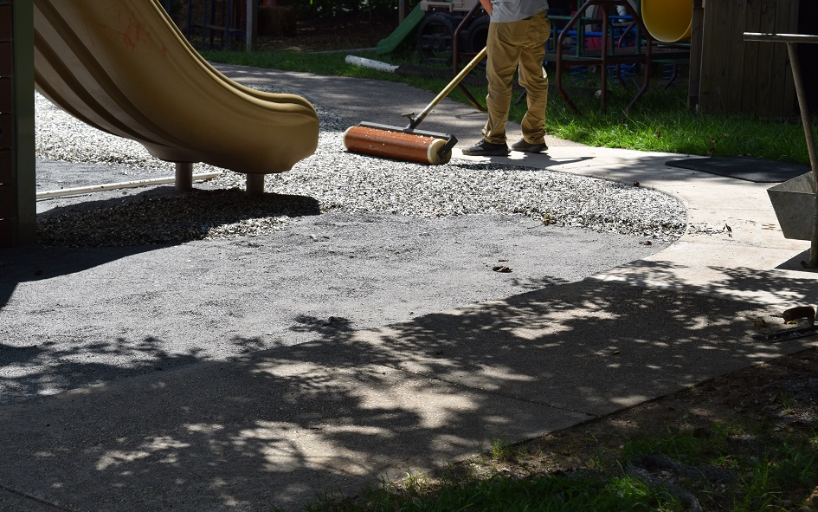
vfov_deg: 15.5
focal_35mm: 85
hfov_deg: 24.5
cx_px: 410
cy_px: 270
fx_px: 1884
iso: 200
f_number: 10
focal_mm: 55
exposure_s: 1/400
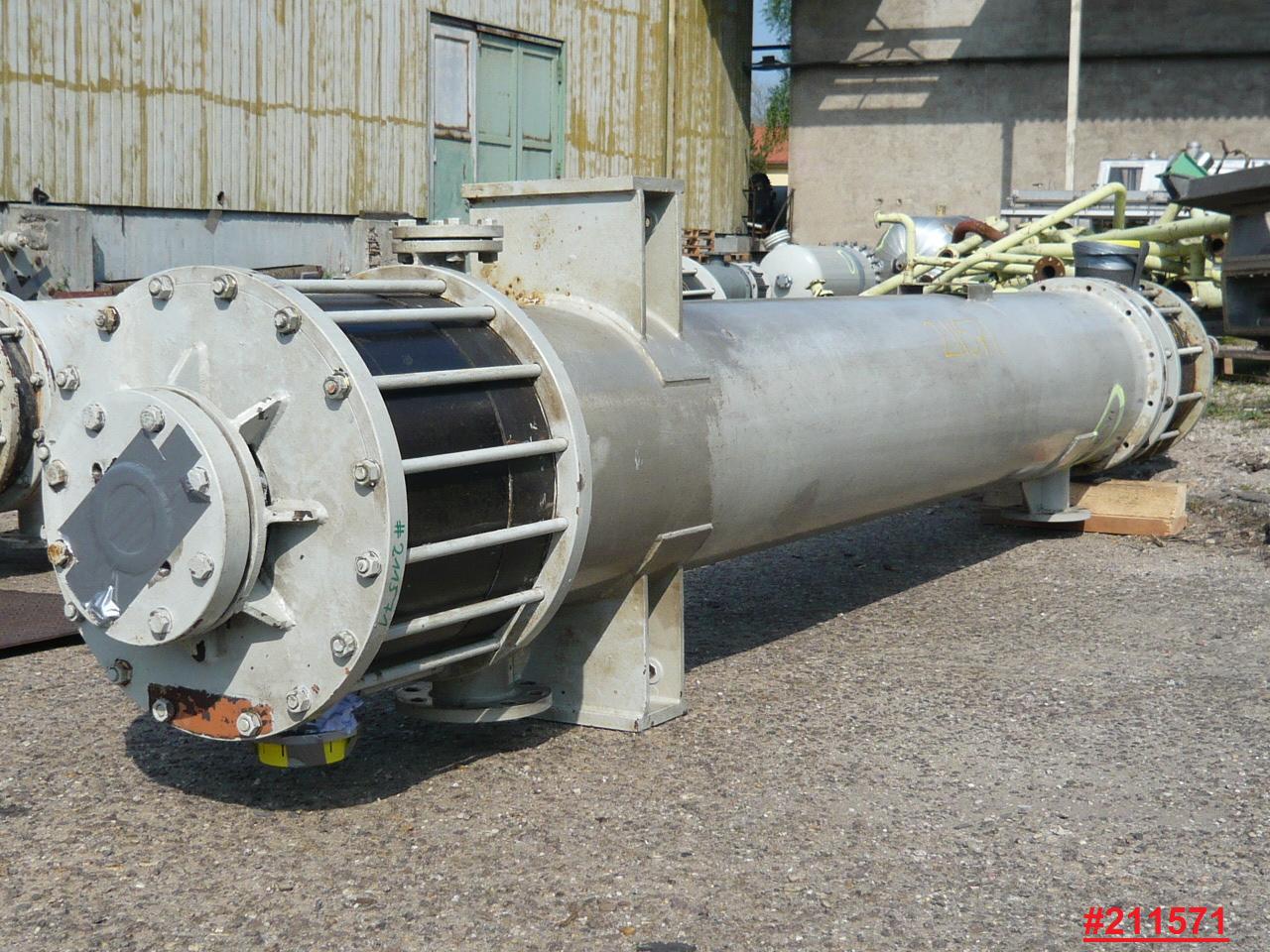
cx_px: 635
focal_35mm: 51
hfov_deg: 37.5
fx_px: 1871
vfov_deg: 28.6
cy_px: 476
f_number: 9
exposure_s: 1/200
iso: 100
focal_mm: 5.5
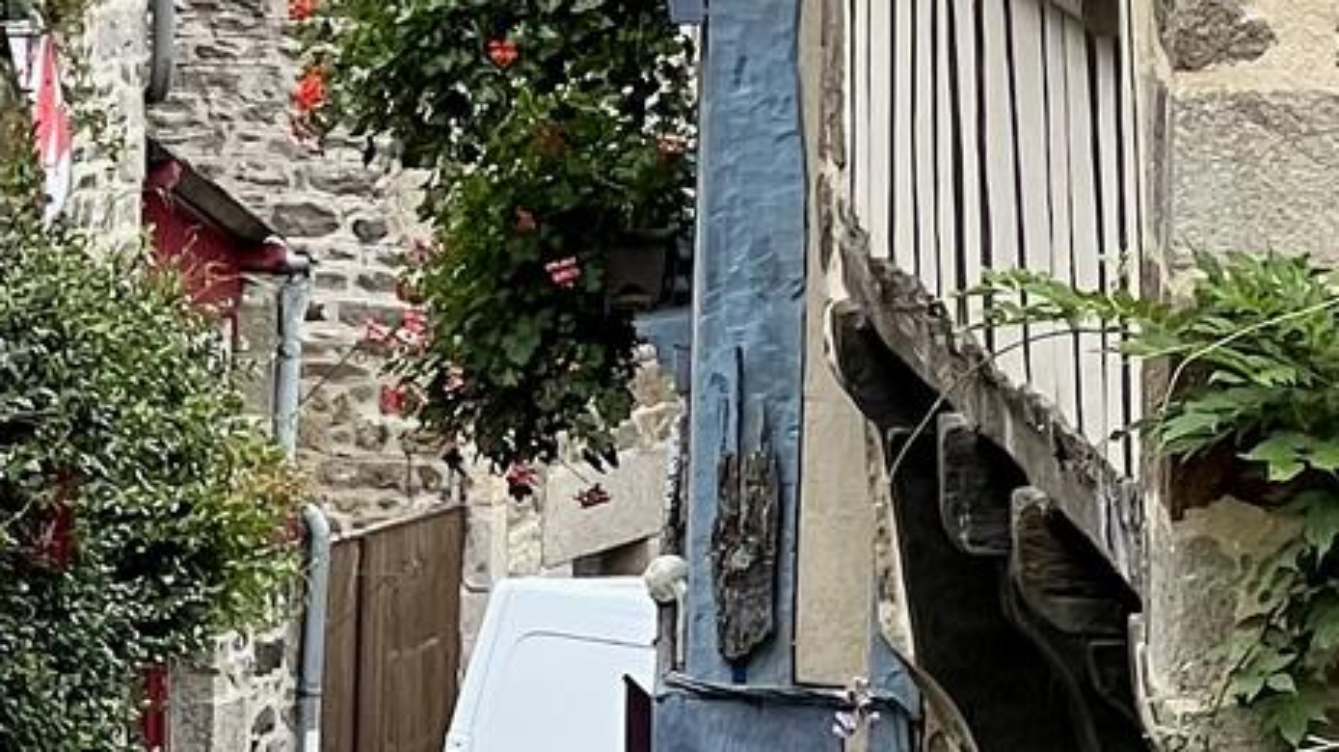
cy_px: -257
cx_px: -500
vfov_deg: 3.3
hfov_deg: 5.8
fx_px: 13167
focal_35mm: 371
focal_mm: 9
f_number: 2.8
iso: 32
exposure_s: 1/99
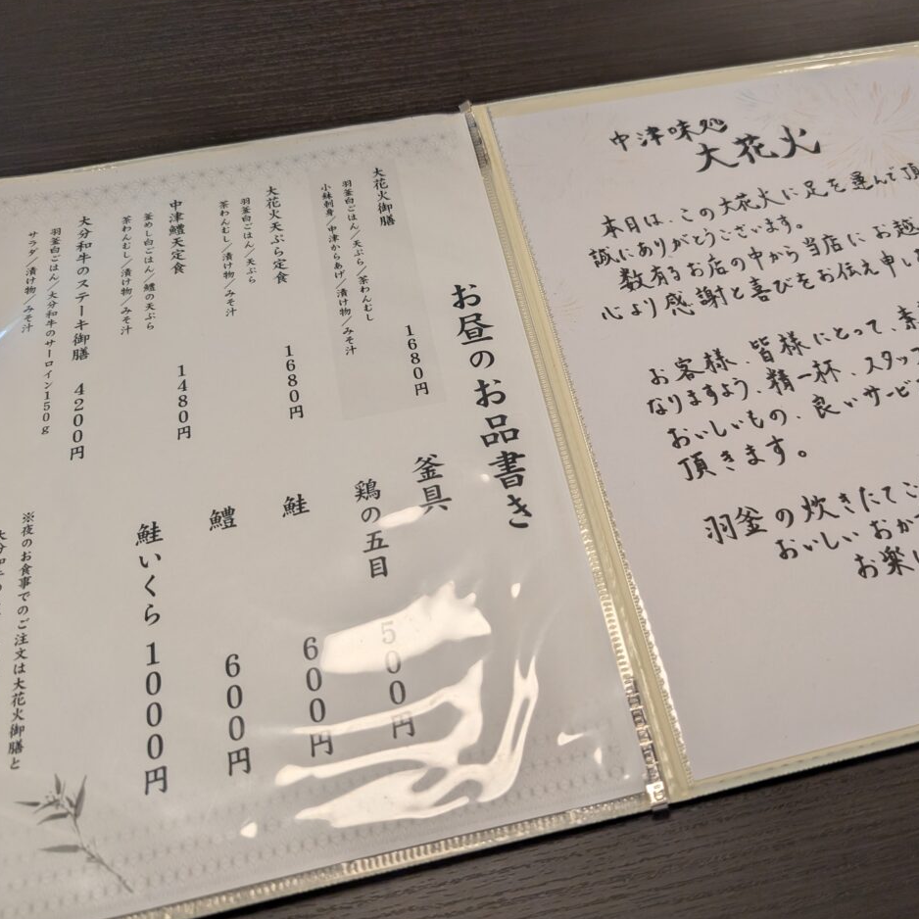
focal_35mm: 29
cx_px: 522
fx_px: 871
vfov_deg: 55.6
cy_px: 460
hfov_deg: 55.4
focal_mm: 6.9
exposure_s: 1/188
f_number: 1.68
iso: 136
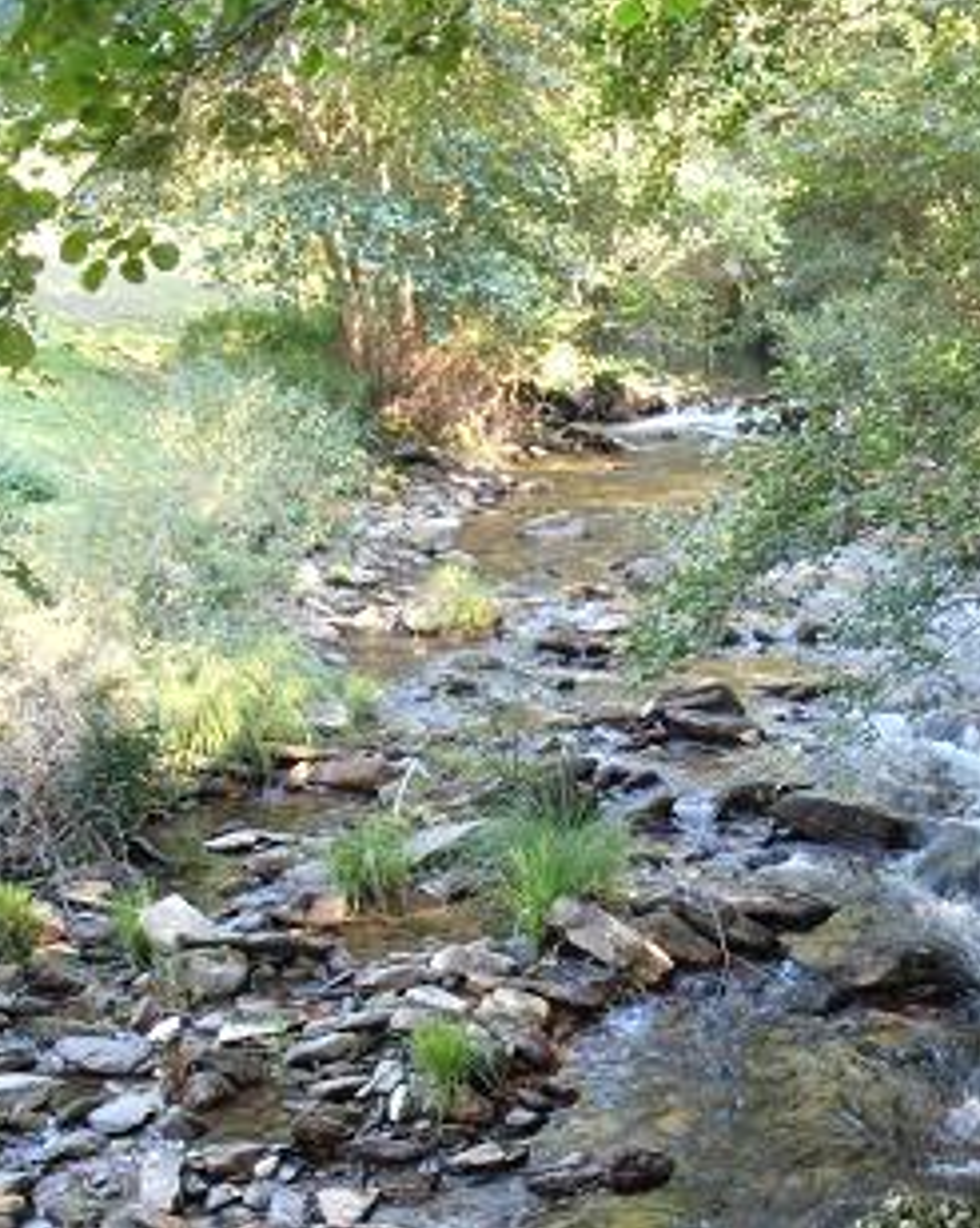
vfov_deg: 30.4
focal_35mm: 62
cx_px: 829
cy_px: 750
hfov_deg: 24.1
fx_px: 2250
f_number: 3.9
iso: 125
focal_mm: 6.61
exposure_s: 1/15
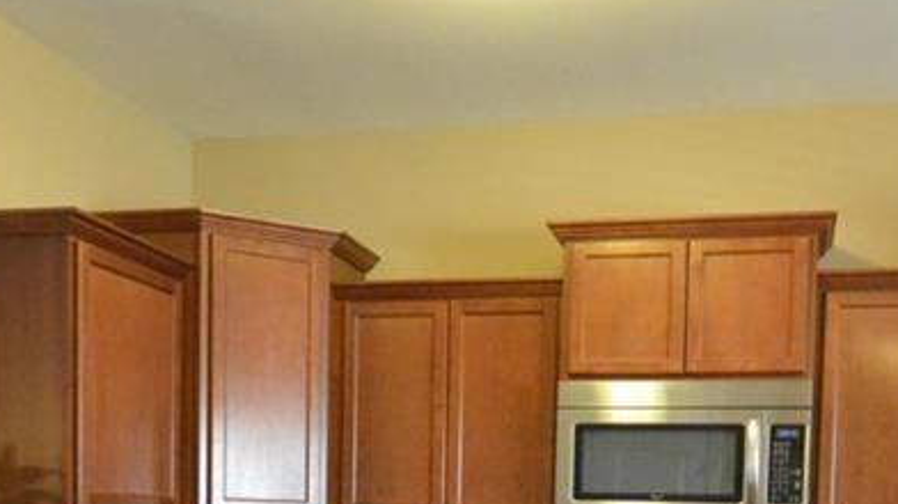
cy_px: 606
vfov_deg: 20.9
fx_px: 1270
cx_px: 483
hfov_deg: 38.9
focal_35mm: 53
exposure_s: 1/125
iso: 6400
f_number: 5
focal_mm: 13
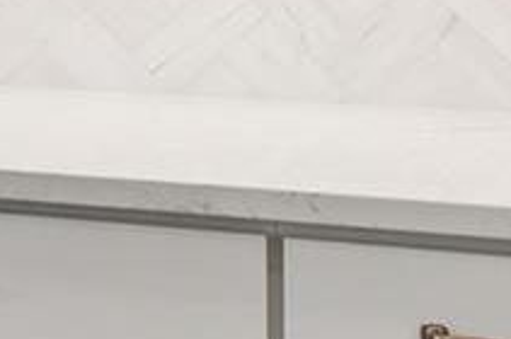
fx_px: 1616
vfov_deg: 11.6
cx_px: -436
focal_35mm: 114
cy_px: -136
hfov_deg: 15.3
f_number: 7.1
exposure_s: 1/40
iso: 100
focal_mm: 10
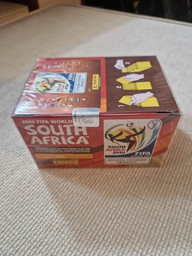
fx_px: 170
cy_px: 128
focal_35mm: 23
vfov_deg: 73.9
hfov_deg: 58.9
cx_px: 96
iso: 800
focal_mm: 5.4
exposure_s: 1/100
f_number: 1.8
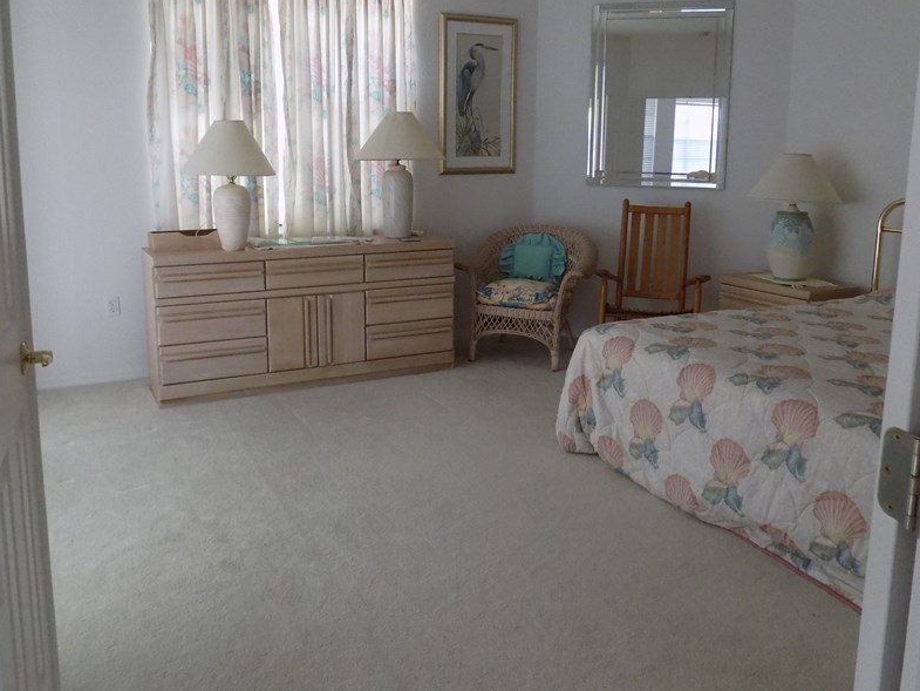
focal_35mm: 30
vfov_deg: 46.5
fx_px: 797
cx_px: 451
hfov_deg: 60.0
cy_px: 275
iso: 280
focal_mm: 4
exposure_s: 1/30
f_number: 3.1
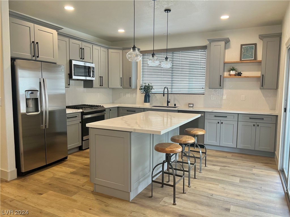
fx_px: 218
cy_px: 108
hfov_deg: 67.3
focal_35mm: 26
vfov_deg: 53.1
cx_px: 145
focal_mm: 5.7
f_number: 1.5
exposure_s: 1/120
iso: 100
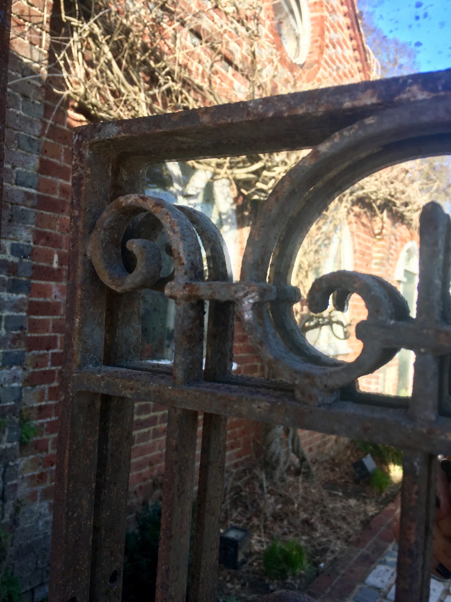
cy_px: 301
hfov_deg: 48.2
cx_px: 226
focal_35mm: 29
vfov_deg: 61.7
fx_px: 504
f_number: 2.2
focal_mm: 4.15
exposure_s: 1/239
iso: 25
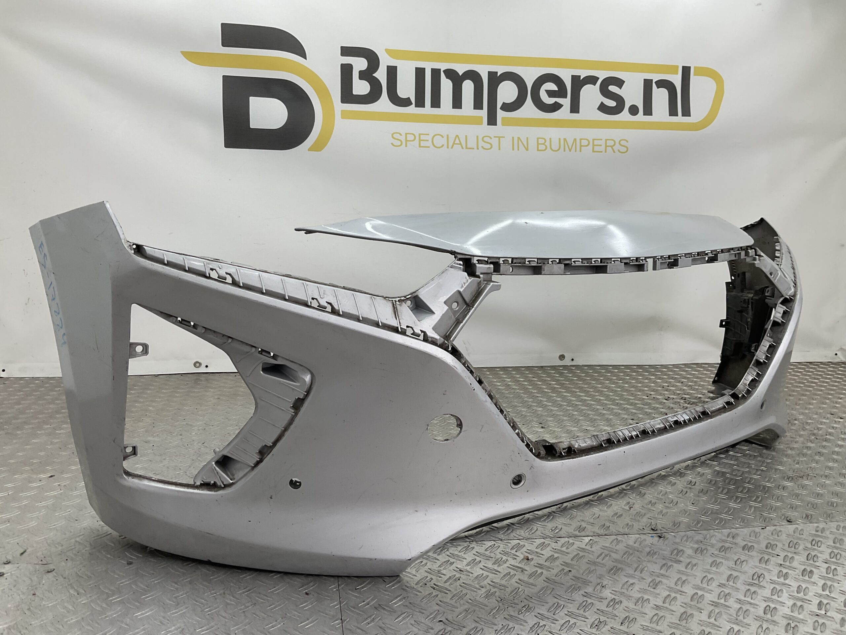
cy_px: 318
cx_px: 423
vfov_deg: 48.2
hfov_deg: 61.7
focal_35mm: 29
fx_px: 709
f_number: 1.8
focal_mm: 3
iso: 16
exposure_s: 1/120
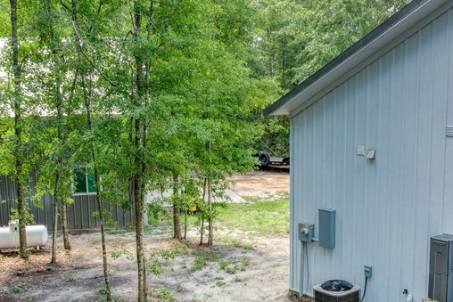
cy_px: 192
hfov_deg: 41.9
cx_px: 243
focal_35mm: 47
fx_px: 592
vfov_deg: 28.5
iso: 100
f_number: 2.8
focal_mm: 8.4
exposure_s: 1/250
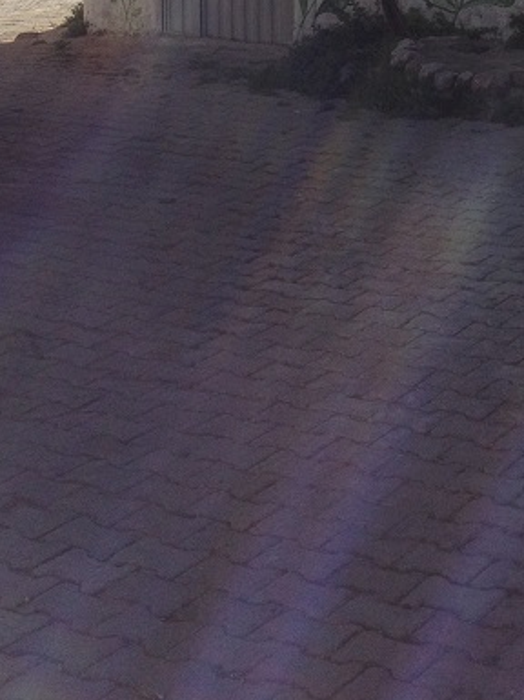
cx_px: 522
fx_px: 1840
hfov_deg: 15.9
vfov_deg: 20.0
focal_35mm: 91
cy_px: -182
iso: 50
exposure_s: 1/1672
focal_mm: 4.28
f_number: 2.4
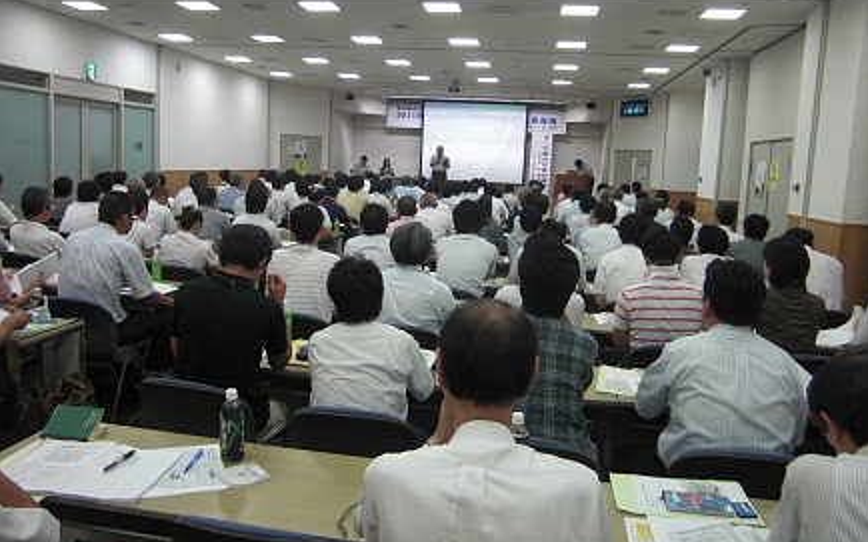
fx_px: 709
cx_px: 436
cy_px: 253
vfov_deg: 41.8
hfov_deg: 62.9
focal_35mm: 30
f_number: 2.6
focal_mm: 4.9
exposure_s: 1/60
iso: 200
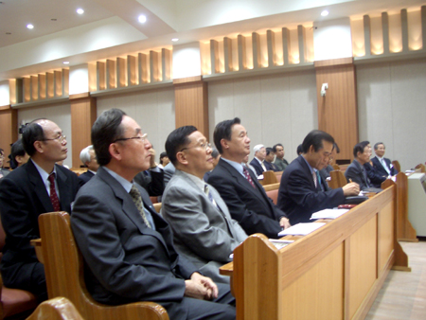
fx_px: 431
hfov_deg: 52.6
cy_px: 160
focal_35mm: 35
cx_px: 213
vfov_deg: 40.7
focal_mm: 5.8
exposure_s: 1/15
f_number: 2.6
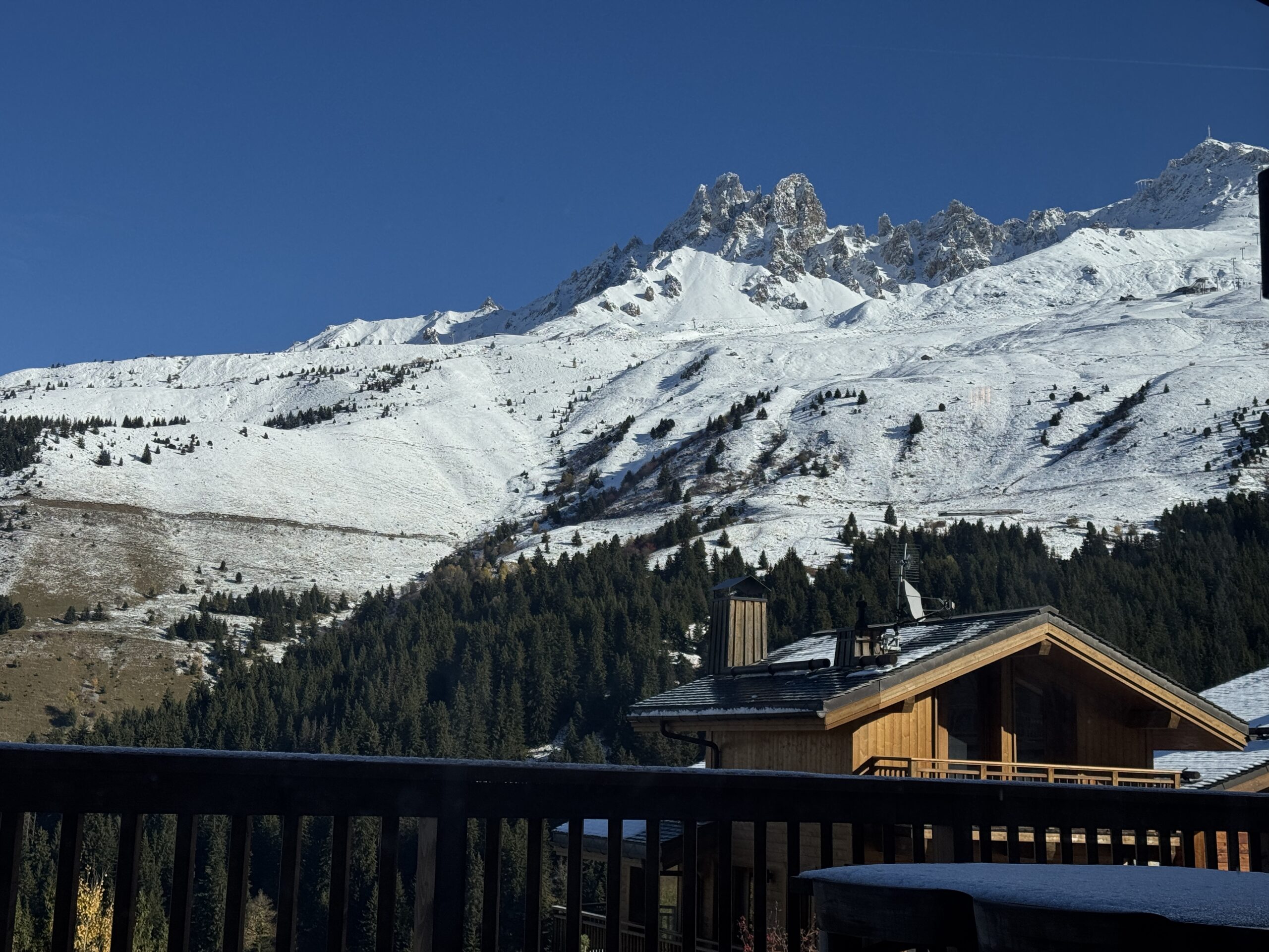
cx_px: 634
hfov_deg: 39.7
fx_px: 1760
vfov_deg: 30.3
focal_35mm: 48
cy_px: 476
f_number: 1.78
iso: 80
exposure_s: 1/9009
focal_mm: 6.76
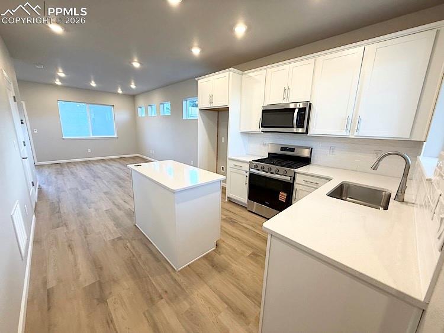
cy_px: 166
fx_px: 180
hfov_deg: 102.0
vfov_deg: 85.7
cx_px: 222
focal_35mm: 14
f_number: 2.2
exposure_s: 1/120
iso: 200
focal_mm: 2.22
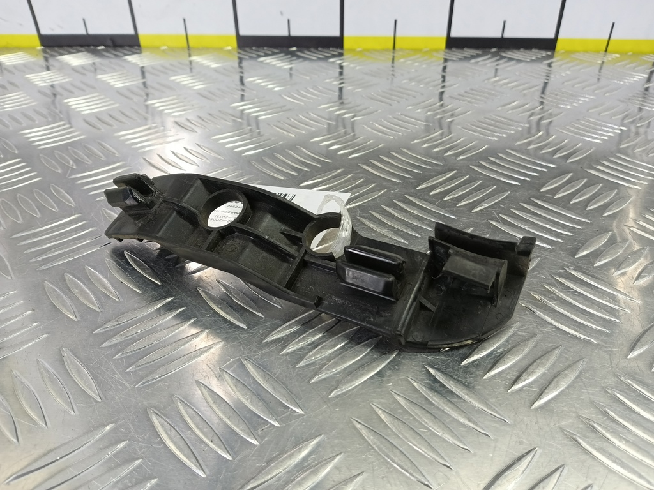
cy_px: 245
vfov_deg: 58.9
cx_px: 327
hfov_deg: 73.9
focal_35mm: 23
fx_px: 435
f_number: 1.6
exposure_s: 1/50
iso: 148
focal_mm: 4.11
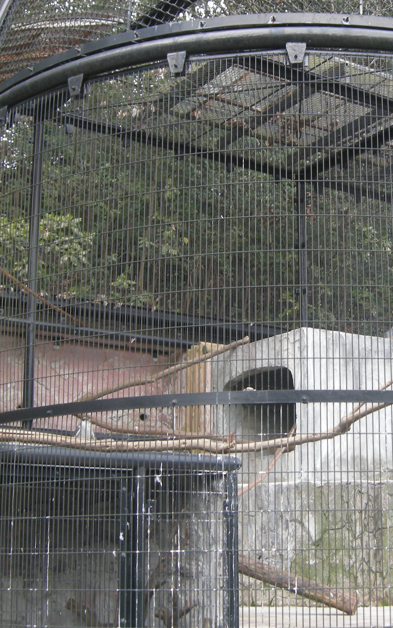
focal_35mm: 63
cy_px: 301
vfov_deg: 32.5
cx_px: 335
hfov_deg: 20.3
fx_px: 1080
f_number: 3.4
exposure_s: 1/75
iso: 64
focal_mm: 7.5
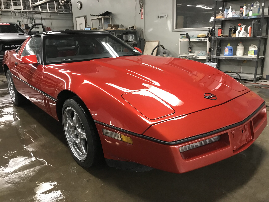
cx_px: 134
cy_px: 101
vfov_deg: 49.7
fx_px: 218
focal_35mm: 28
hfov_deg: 63.4
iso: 80
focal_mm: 3.99
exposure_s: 1/15
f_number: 1.8
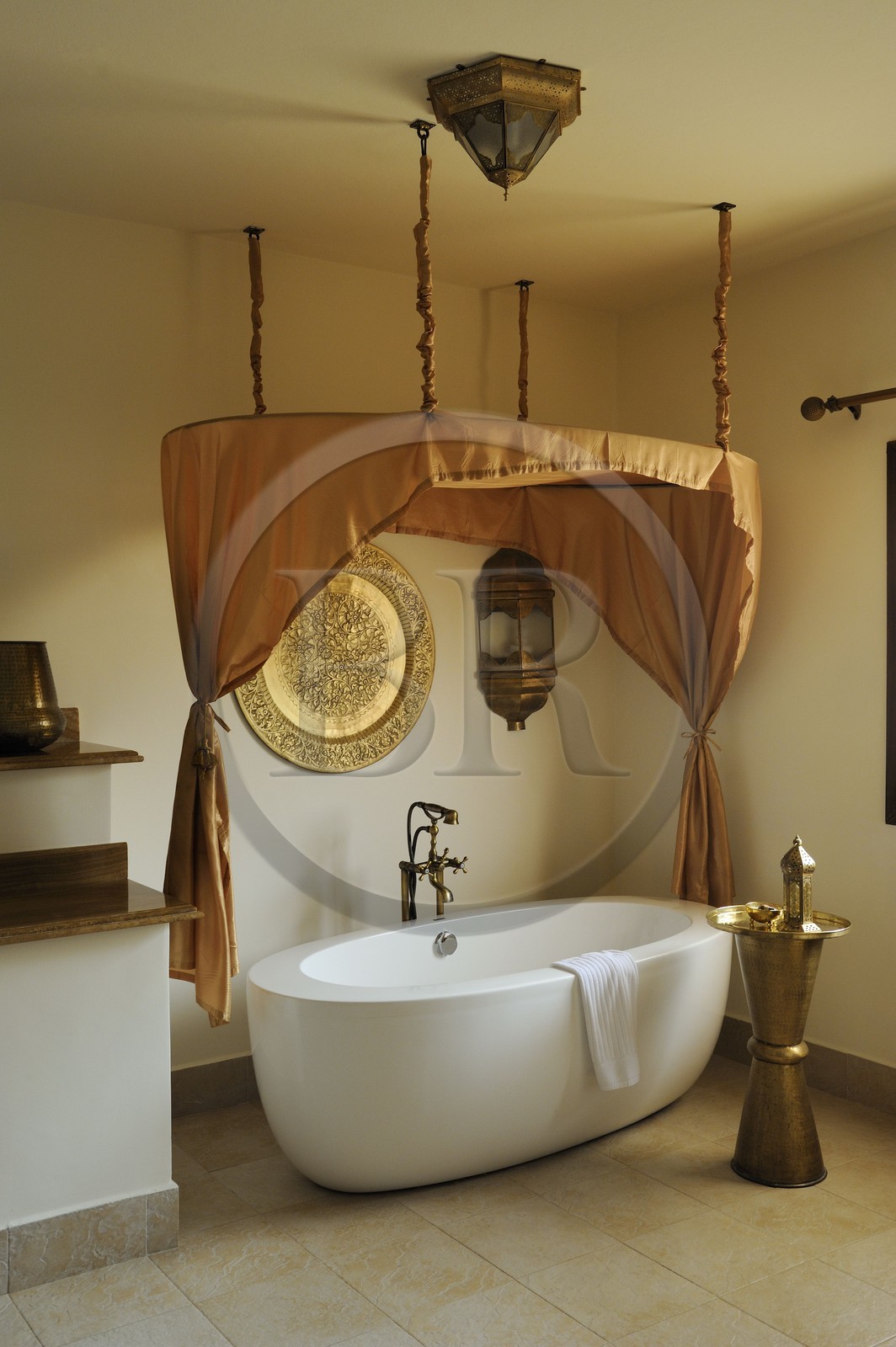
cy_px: 674
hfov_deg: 37.8
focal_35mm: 35
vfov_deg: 54.5
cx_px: 448
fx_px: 1309
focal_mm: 35
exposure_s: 1/25
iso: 800
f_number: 8
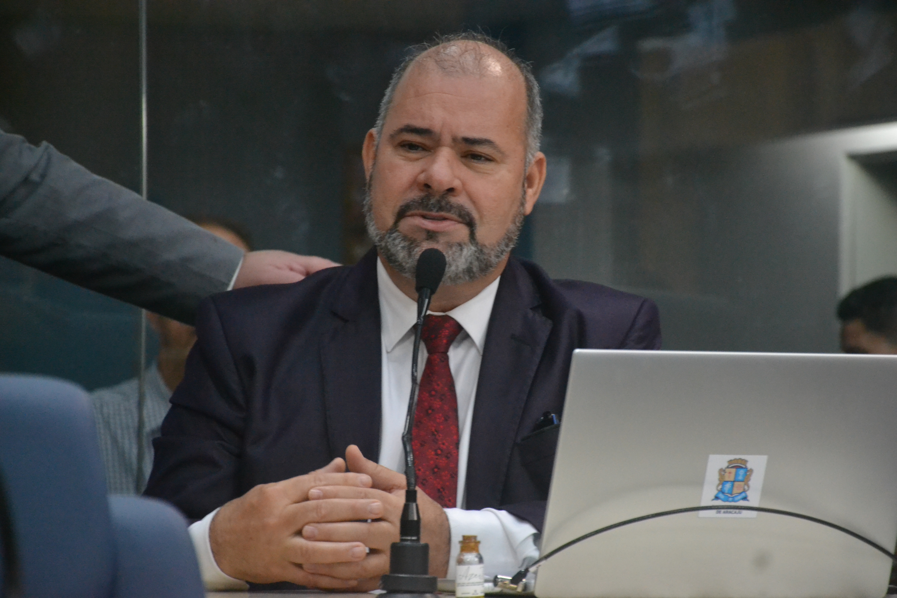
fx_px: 4335
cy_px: 299
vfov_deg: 7.9
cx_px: 448
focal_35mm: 174
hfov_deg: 11.8
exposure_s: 1/100
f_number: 5.6
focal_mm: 116
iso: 3200
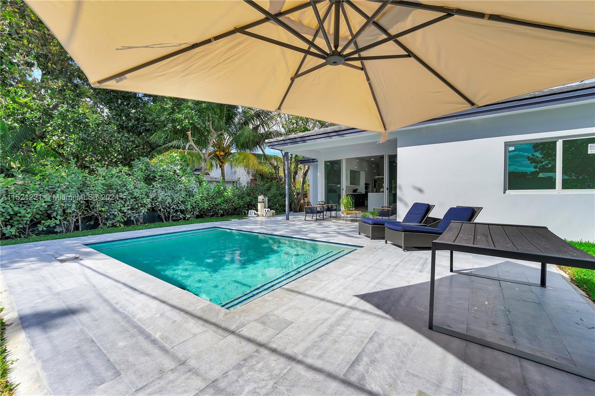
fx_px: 231
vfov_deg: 81.2
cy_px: 198
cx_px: 298
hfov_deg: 104.3
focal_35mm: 14
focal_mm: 14
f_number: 8
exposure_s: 1/1000
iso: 400
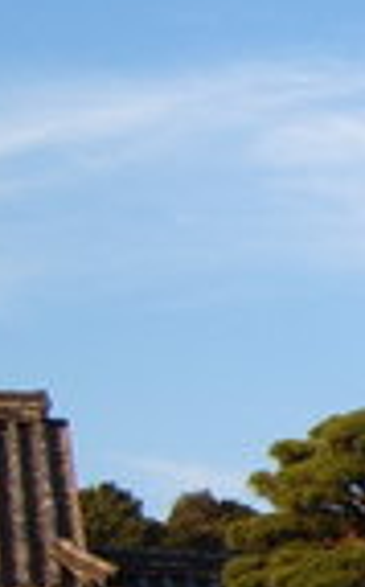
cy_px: 439
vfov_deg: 11.9
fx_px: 2810
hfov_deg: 6.8
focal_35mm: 176
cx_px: 1029
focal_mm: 6.2
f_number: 6
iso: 63
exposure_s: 1/125
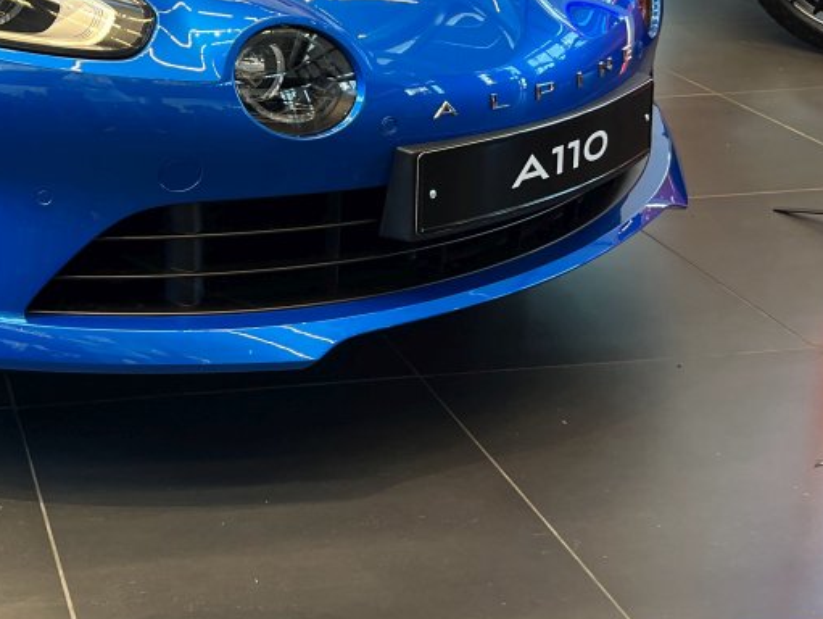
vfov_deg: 23.0
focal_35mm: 61
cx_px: -74
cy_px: -10
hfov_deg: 28.8
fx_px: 1451
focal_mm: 5.1
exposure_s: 1/100
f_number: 1.6
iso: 125
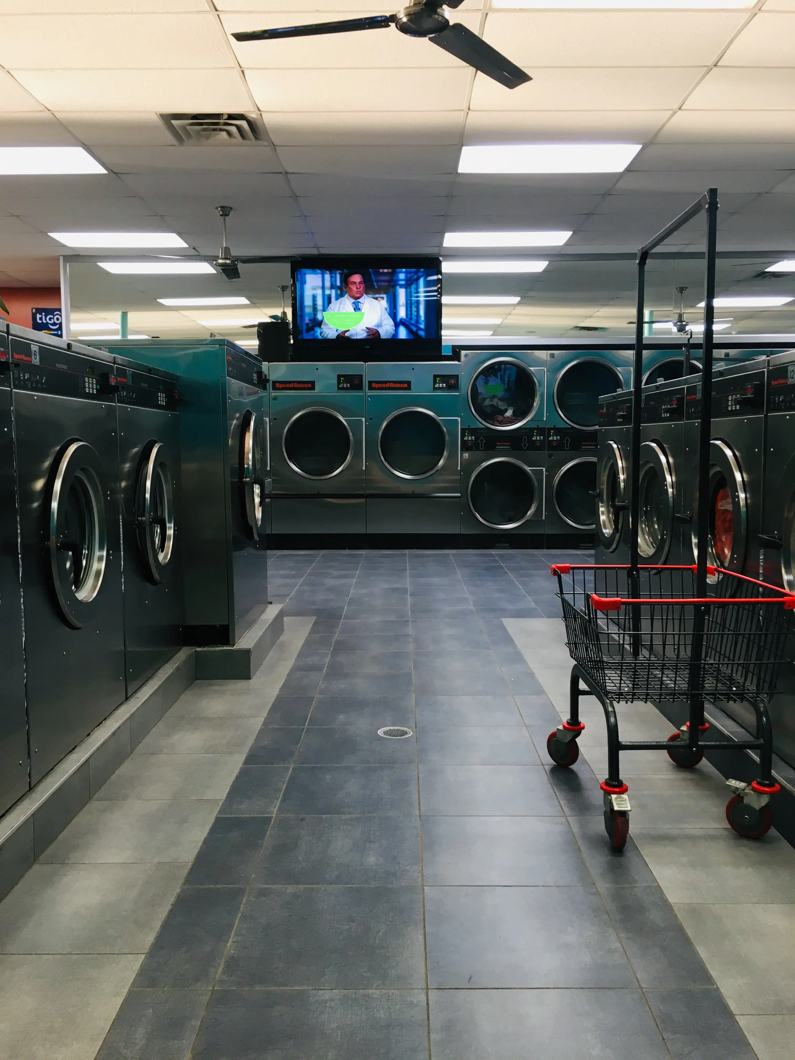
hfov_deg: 48.2
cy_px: 530
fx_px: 888
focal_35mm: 29
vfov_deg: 61.7
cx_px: 398
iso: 50
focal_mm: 4.15
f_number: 2.2
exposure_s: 1/30
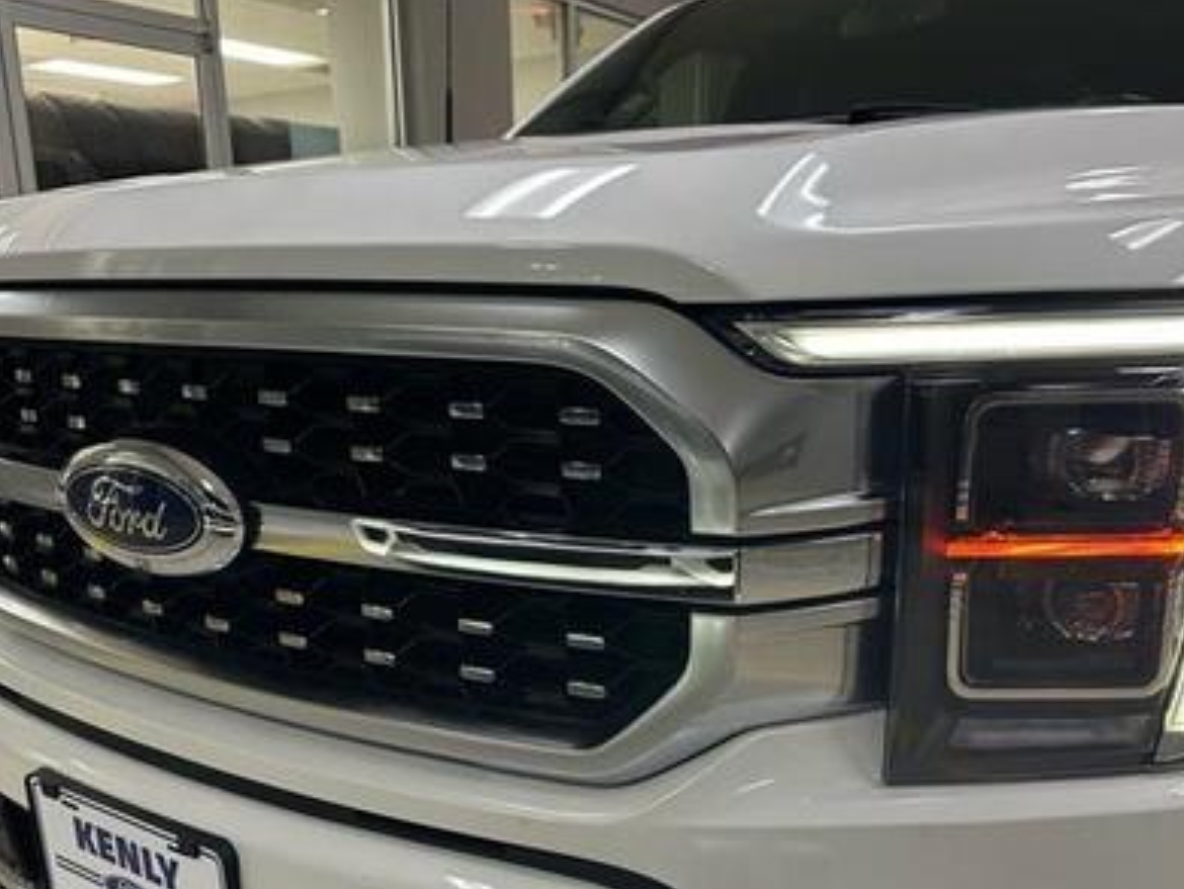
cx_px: 665
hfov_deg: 58.1
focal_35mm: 31
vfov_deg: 45.2
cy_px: 540
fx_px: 1061
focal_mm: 6.86
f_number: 1.78
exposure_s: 1/67
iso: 200
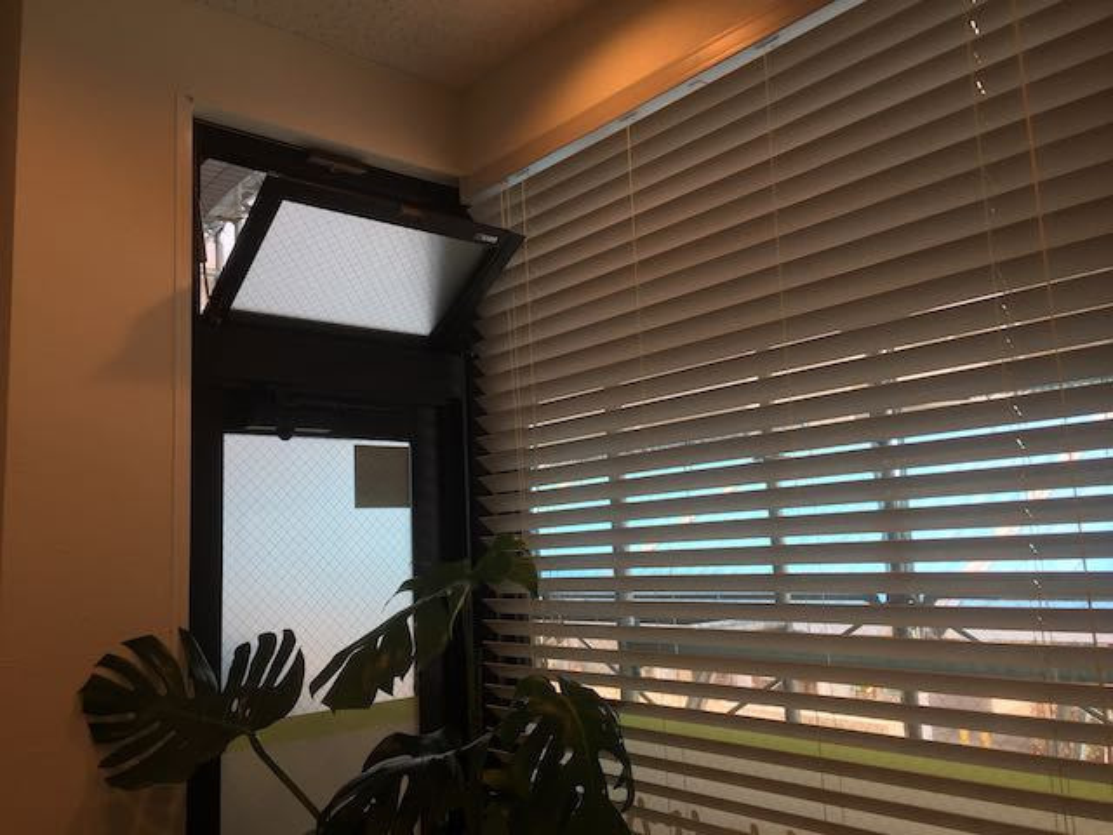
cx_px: 556
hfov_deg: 61.7
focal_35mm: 29
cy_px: 418
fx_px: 932
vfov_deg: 48.2
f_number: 2.2
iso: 64
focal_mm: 4.15
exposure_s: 1/120
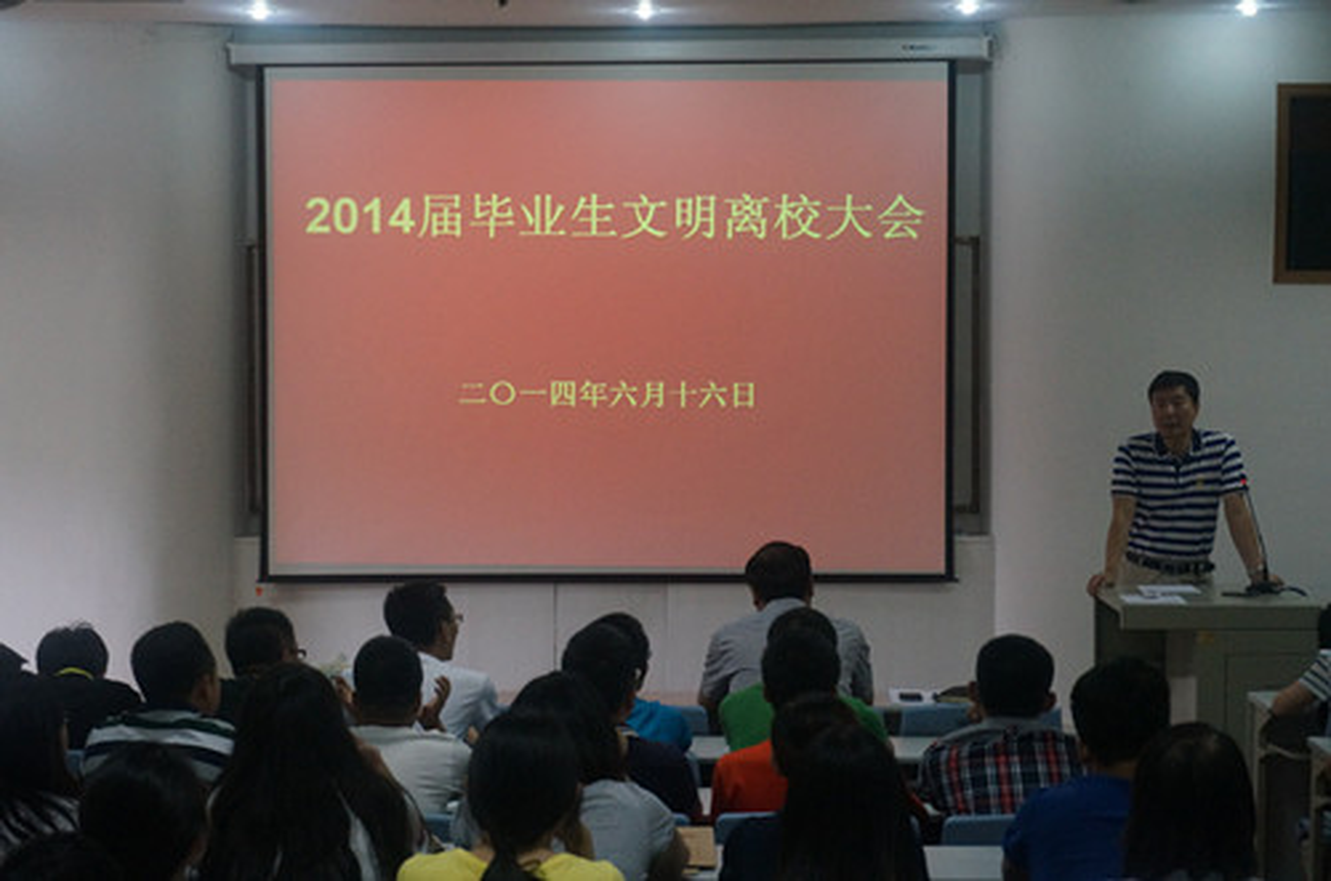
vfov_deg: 19.6
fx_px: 2545
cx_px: 666
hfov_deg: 29.3
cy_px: 440
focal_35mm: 69
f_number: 5.6
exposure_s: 1/160
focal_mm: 46
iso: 2000
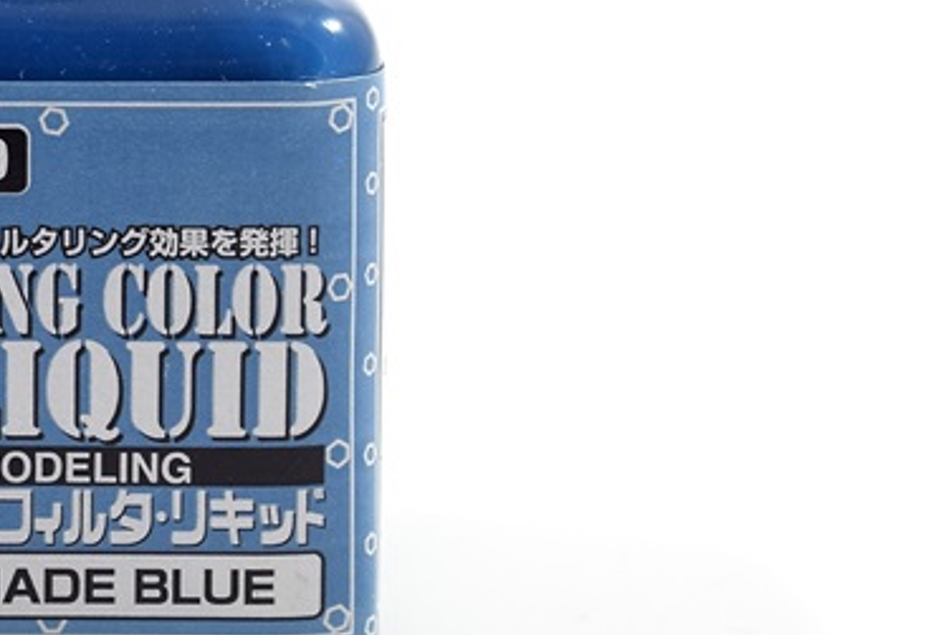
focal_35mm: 188
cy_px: -19
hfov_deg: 10.8
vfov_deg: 7.3
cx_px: -86
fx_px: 4968
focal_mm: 46
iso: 160
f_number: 7.1
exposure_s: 1/15
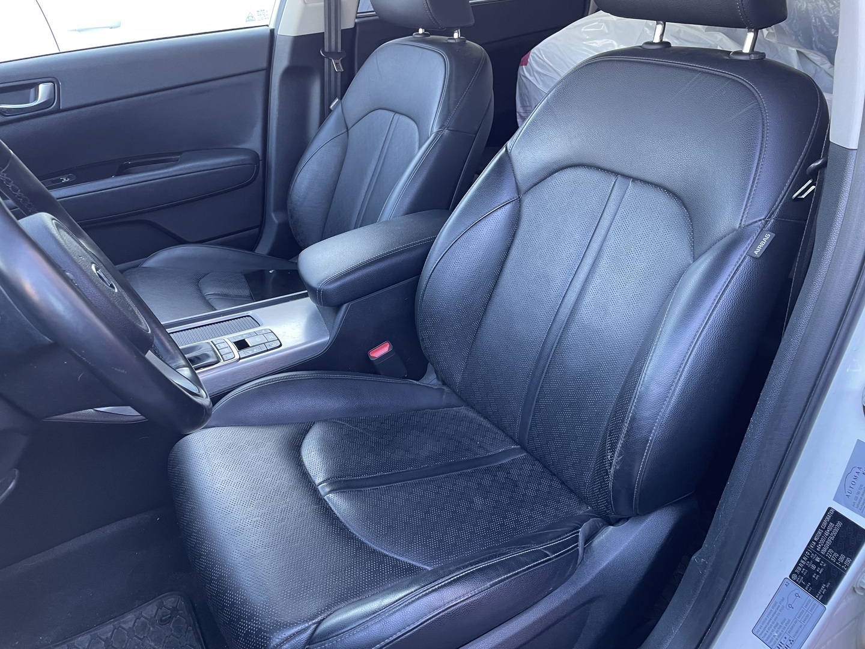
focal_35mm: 26
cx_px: 432
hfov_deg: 67.3
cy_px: 324
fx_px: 650
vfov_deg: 53.1
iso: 125
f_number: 1.6
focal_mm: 4.2
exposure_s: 1/88
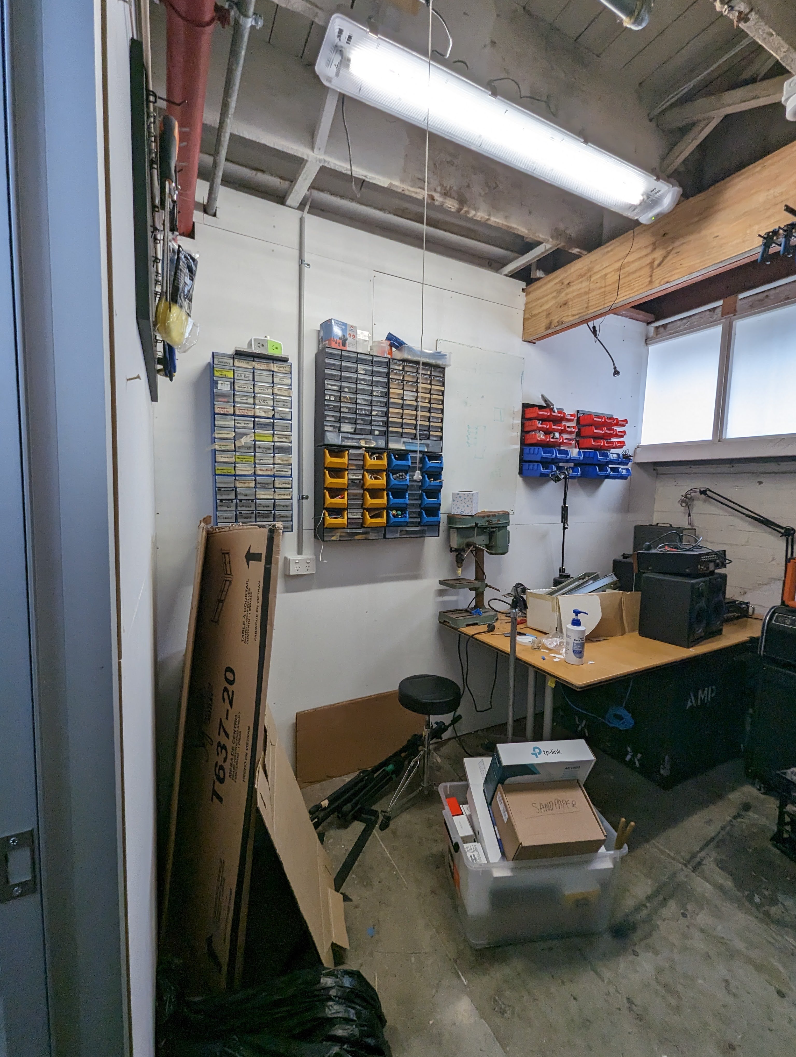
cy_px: 528
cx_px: 398
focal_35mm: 13
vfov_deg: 106.1
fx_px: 398
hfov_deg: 90.1
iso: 99
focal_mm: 1.95
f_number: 2.2
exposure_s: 1/100
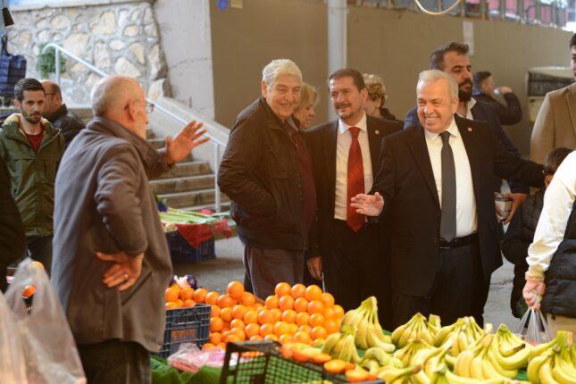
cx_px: 288
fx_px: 1120
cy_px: 192
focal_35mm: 70
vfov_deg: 19.5
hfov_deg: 28.8
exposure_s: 1/200
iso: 640
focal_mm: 70
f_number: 4
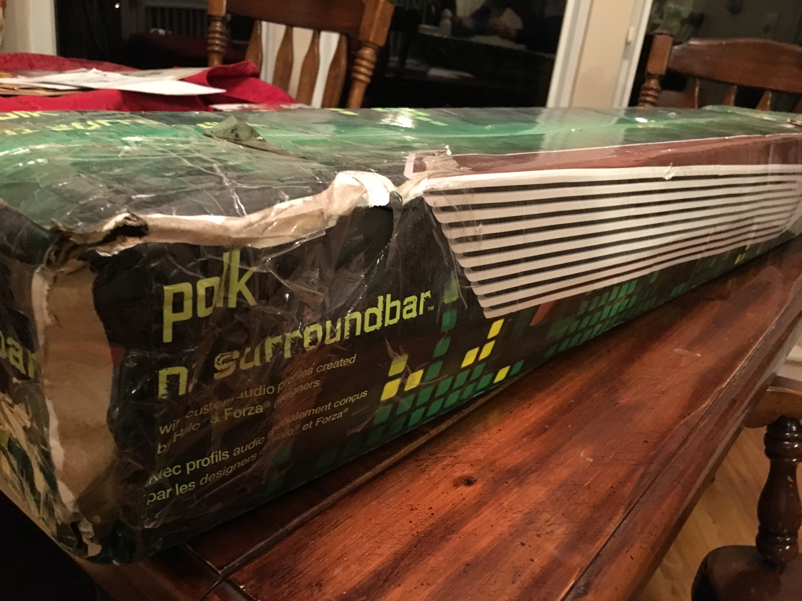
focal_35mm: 29
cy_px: 300
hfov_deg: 61.7
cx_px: 401
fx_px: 672
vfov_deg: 48.2
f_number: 2.2
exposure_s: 1/15
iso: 320
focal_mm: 4.15
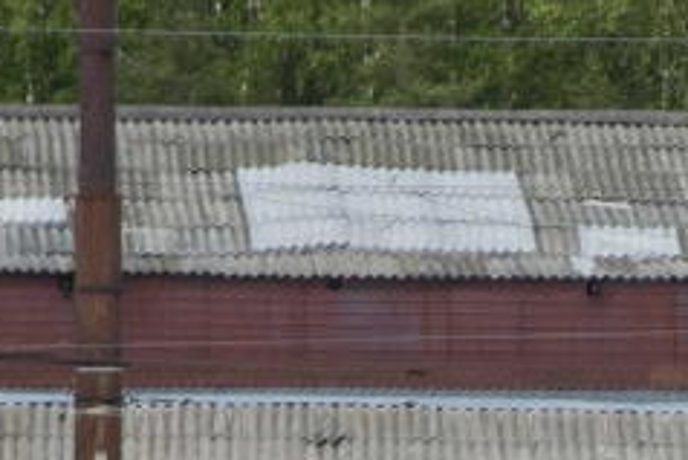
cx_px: 957
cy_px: 770
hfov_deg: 2.4
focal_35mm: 861
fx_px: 16459
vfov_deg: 1.6
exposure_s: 1/350
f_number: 5.6
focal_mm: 105
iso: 200
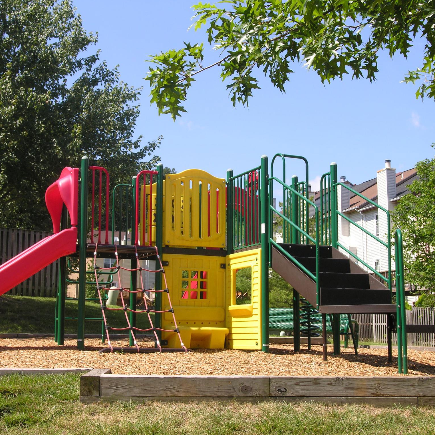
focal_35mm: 57
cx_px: 200
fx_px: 810
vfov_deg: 30.0
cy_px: 217
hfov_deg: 30.0
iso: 50
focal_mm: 12.3
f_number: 5.5
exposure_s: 1/178
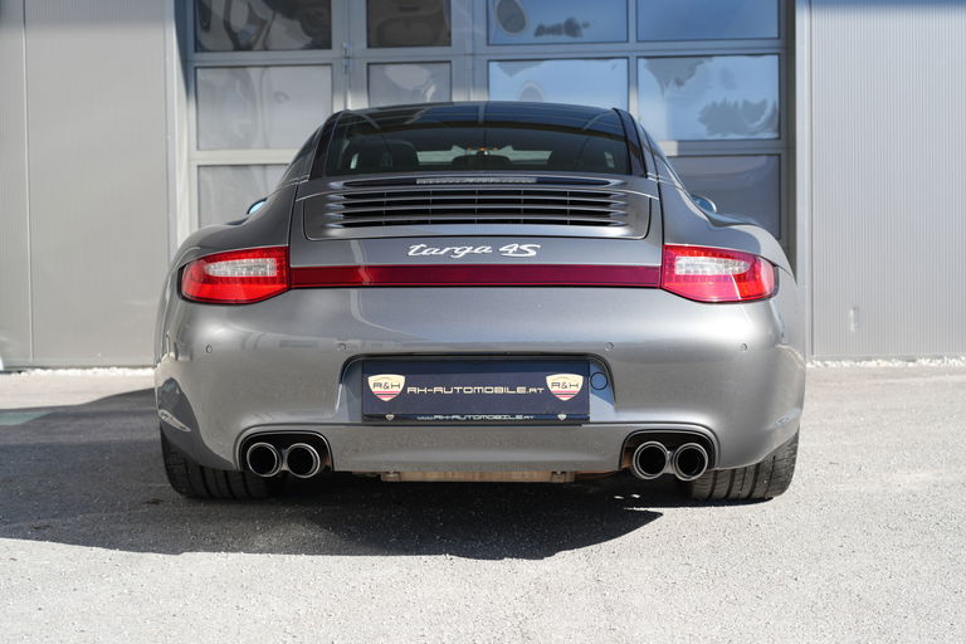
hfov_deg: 39.6
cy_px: 322
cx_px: 483
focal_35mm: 50
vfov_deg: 27.0
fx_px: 1342
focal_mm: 50
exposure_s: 1/200
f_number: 4
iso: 100
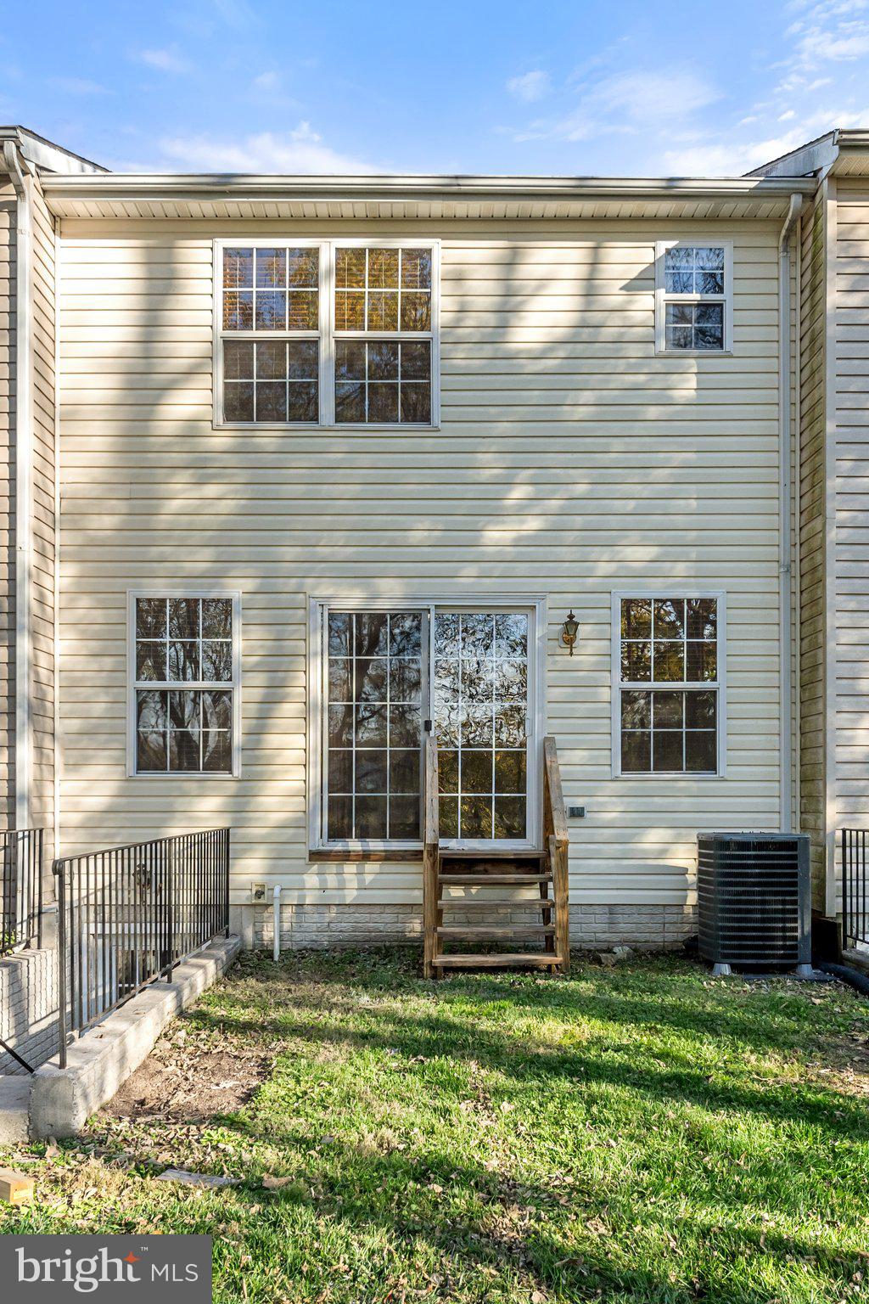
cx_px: 434
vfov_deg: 63.7
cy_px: 652
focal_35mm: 29
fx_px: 1050
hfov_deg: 45.0
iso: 640
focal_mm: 19.5
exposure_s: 1/500
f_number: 8
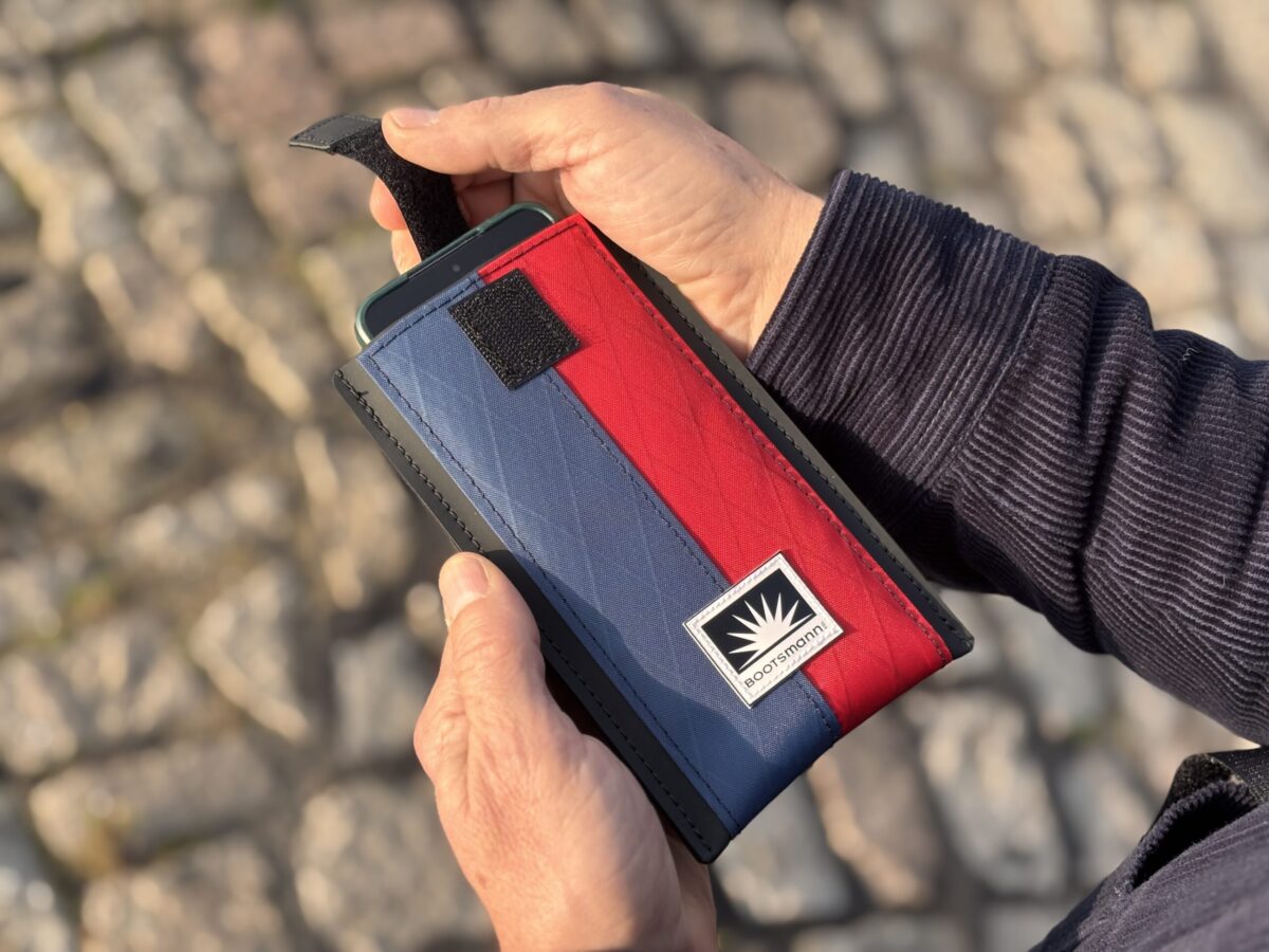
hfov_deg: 36.8
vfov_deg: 28.0
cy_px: 476
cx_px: 634
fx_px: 1906
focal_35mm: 52
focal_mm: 5.96
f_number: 1.6
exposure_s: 1/662
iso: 32
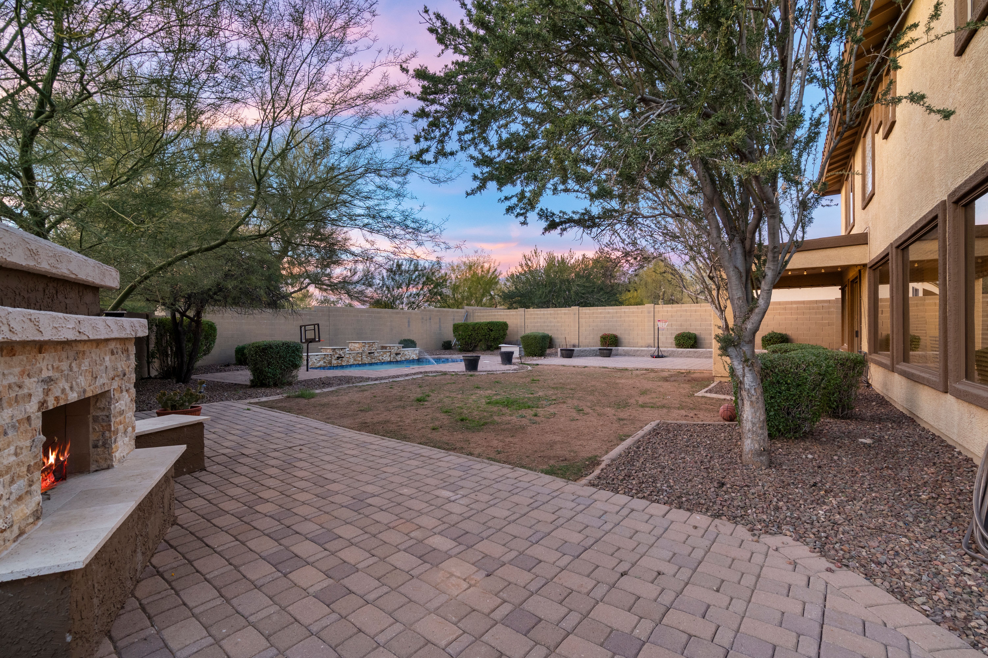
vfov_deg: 73.7
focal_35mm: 16
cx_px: 494
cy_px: 329
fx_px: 439
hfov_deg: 96.8
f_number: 8
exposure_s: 1/10
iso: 800
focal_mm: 16
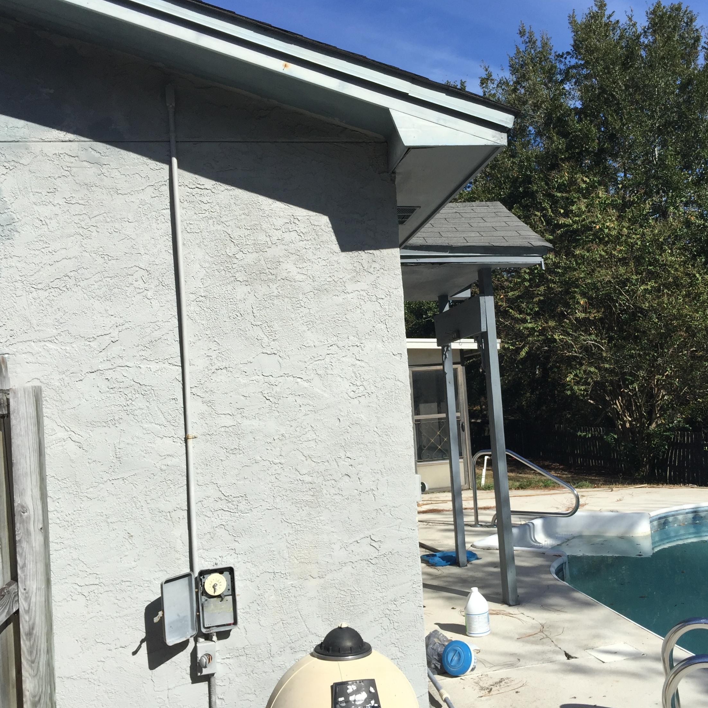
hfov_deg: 47.0
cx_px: 421
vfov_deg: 47.2
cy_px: 349
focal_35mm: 35
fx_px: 810
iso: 32
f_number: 2.2
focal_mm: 4.15
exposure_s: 1/2475
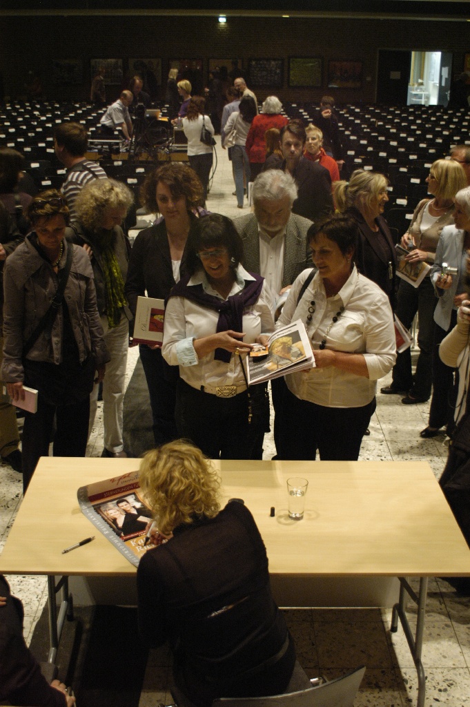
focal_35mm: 42
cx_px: 235
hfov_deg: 31.8
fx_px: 824
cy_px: 354
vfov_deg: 46.4
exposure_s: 1/30
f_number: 3.2
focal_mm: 28
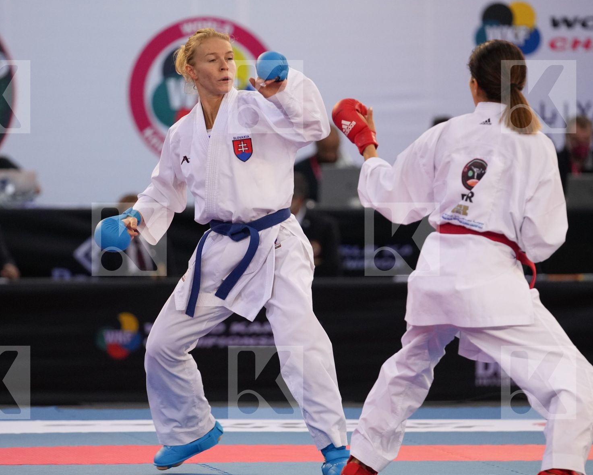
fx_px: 6039
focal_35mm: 344
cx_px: 266
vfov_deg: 4.5
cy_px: 239
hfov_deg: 5.6
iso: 2000
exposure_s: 1/1000
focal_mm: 200
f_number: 2.8
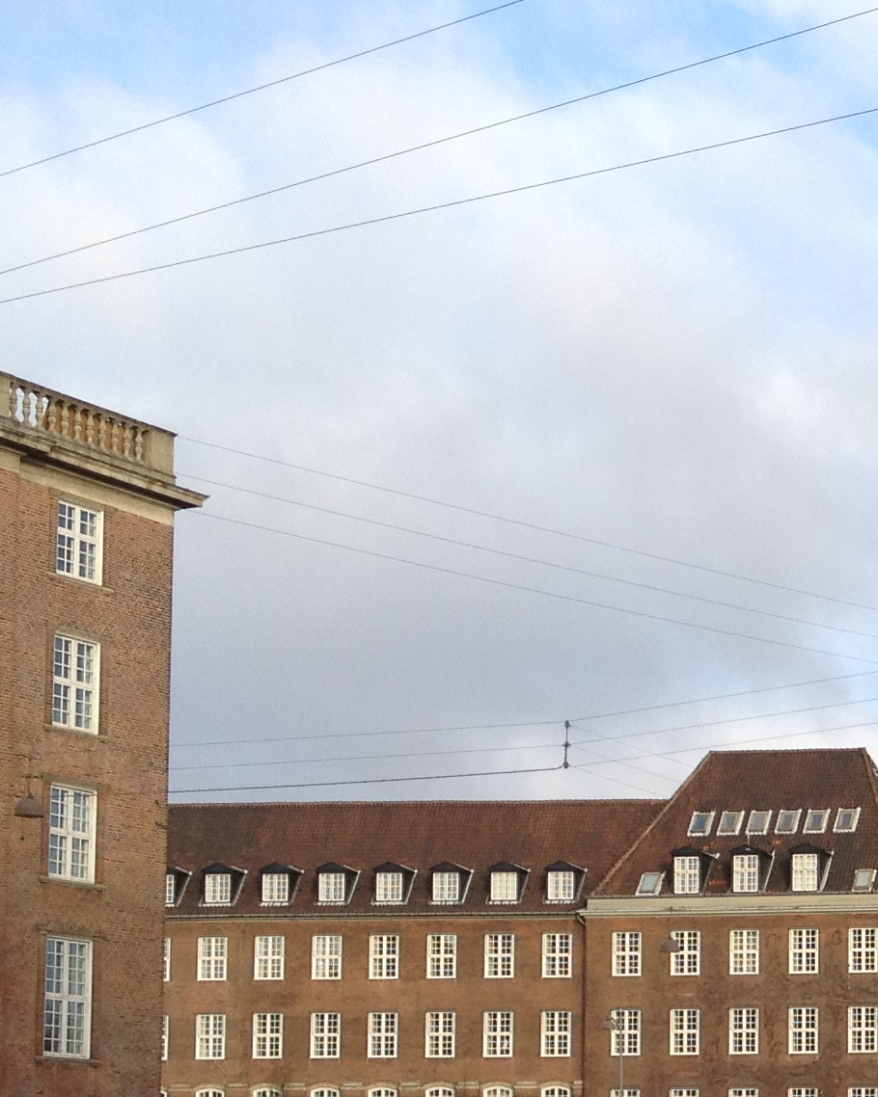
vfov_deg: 19.2
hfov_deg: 14.9
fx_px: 3184
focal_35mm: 98
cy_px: 979
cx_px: 1169
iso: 64
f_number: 2.4
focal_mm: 4.28
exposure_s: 1/511
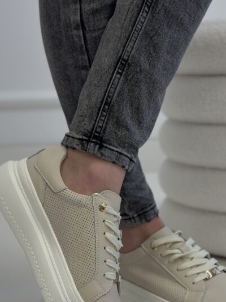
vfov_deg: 26.7
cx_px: 129
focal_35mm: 72
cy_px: 223
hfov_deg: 20.4
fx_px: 627
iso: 80
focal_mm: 6.86
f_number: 1.78
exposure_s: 1/100
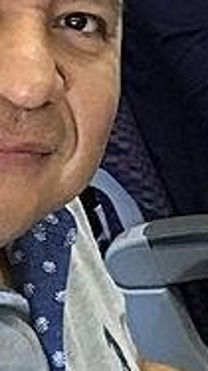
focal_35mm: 119
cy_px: 30
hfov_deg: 10.1
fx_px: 1168
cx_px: 169
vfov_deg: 17.7
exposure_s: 1/15
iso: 200
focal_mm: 2.87
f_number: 2.2
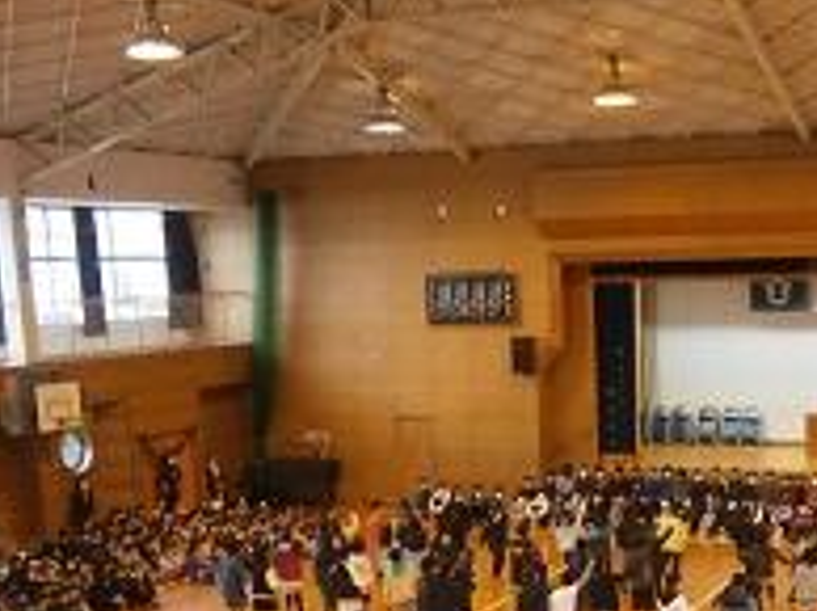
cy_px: 619
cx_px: 623
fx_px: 1509
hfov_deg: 29.8
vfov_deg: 22.0
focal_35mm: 64
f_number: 2.9
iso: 200
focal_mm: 5.5
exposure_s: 1/30
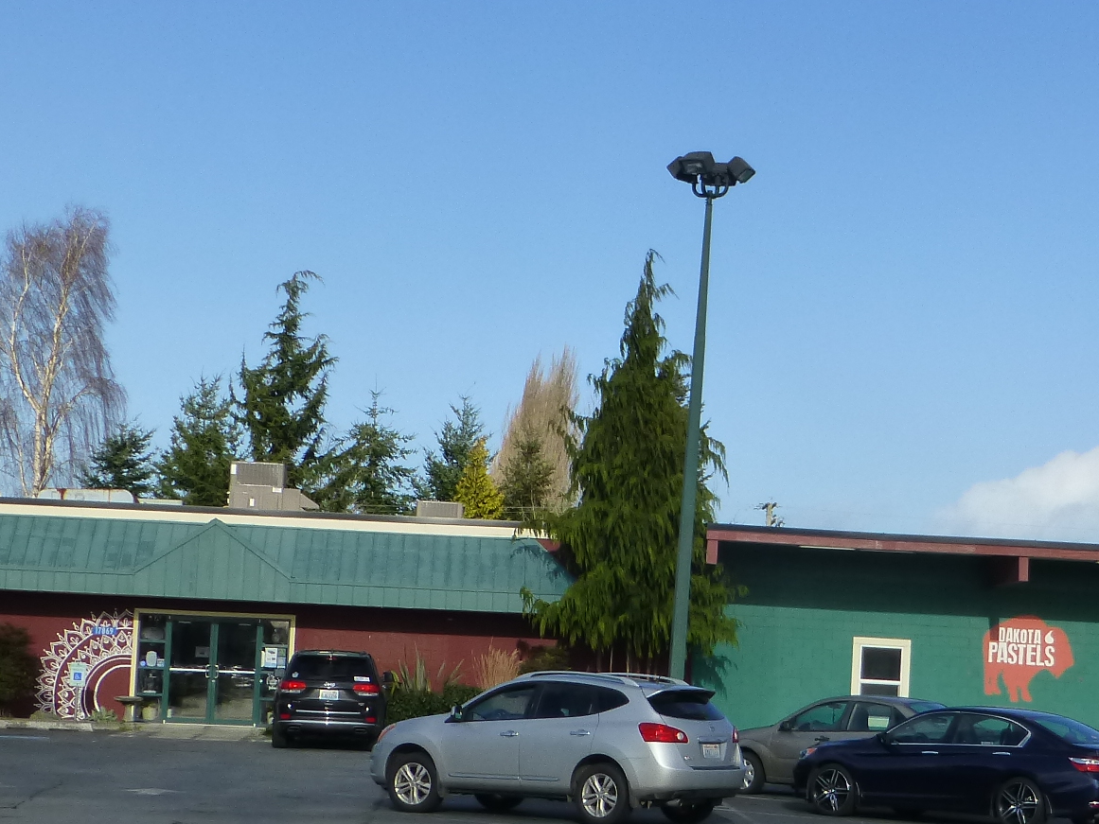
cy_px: 444
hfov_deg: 22.7
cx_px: 734
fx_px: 2731
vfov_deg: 17.2
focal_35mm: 86
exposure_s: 1/1000
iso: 160
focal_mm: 6.9
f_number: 3.9
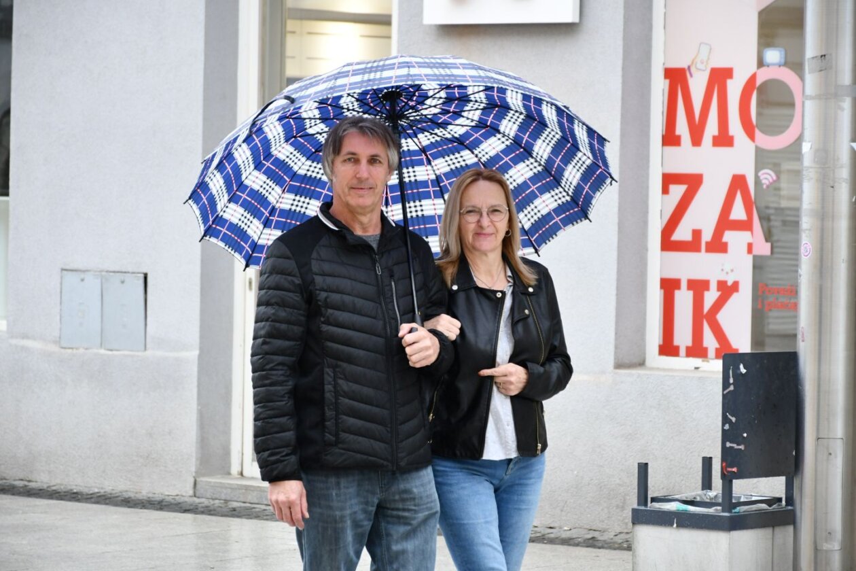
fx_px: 3566
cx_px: 428
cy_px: 286
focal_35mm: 150
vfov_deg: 9.1
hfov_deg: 13.7
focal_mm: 100
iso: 800
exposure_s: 1/200
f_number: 5.6
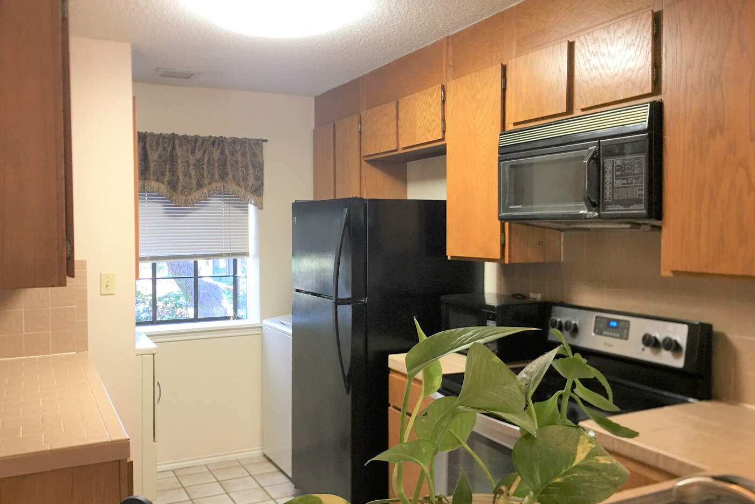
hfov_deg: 60.3
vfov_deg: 42.3
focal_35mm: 31
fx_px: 650
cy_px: 255
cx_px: 371
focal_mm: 4.15
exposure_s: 1/15
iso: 50
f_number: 2.2
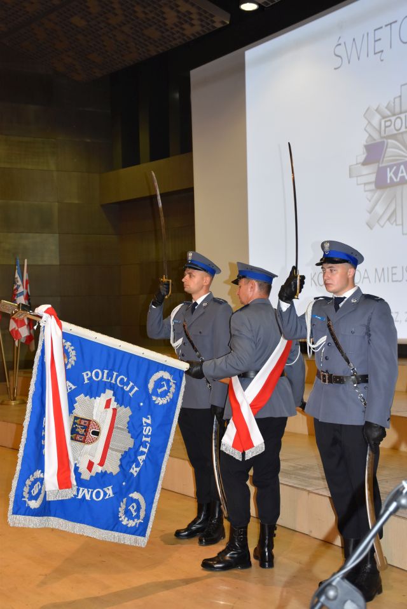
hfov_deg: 26.5
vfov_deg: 38.9
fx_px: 864
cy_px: 304
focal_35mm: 51
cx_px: 204
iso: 800
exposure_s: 1/80
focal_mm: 34
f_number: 4.5
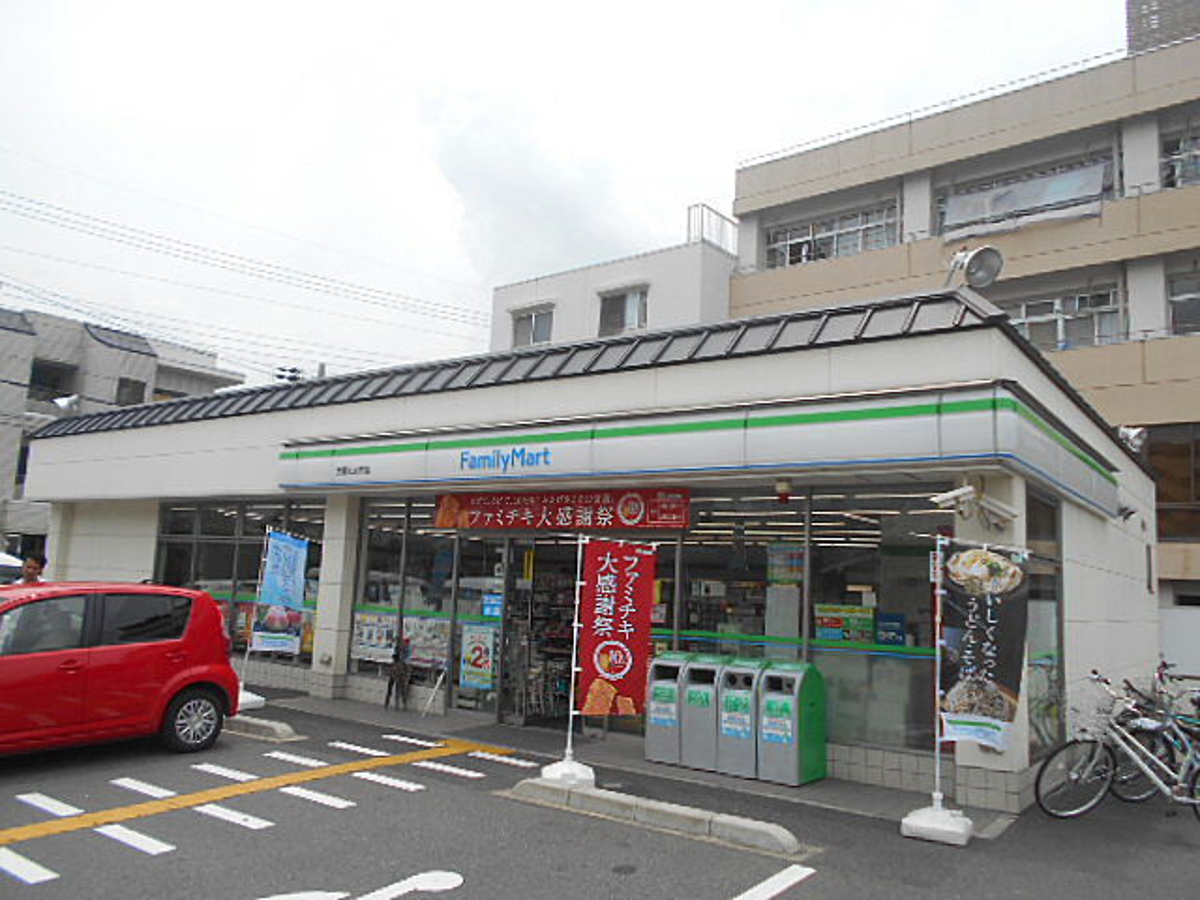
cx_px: 600
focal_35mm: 26
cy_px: 450
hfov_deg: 67.3
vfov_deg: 53.1
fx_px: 901
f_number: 3.2
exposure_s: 1/1000
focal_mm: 4.6
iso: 80
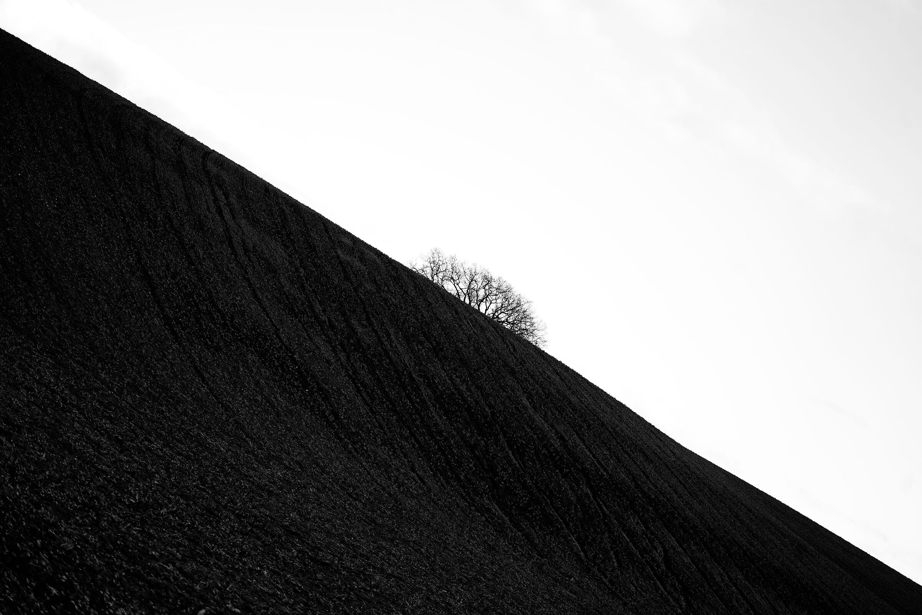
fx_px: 2689
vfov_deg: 13.0
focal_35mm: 105
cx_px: 461
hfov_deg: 19.5
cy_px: 308
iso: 50
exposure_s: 1/160
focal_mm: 105
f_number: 4
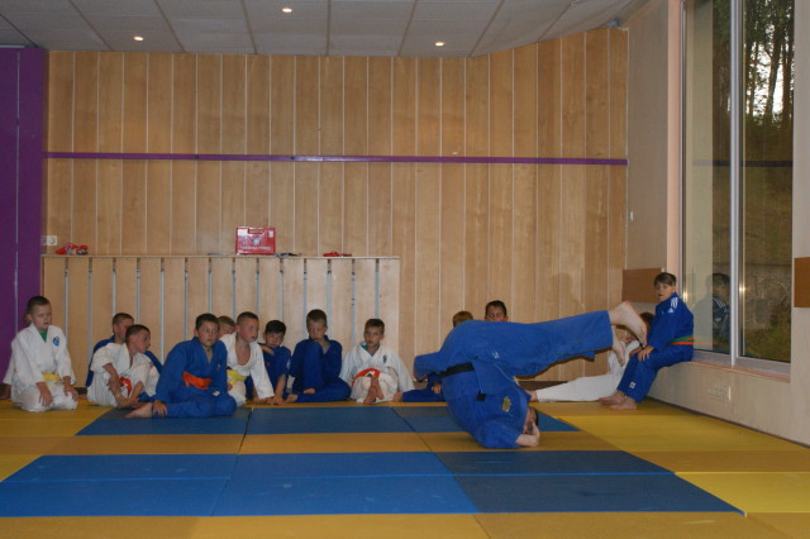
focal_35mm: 52
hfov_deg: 37.9
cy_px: 270
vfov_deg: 25.7
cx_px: 405
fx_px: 1181
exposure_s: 1/60
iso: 400
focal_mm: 35
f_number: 5.6
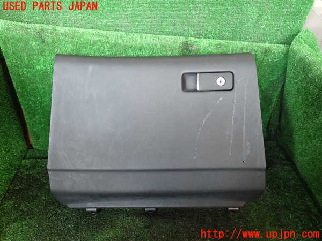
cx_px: 161
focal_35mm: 25
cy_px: 120
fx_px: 233
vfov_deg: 54.9
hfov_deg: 69.4
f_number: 2
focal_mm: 4.5
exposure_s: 1/30
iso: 800
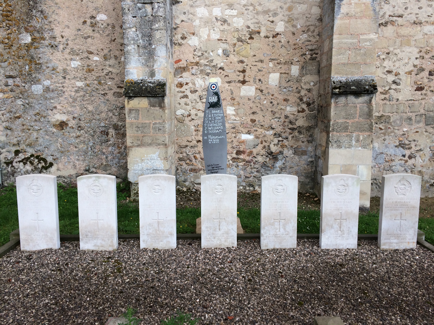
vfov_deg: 48.2
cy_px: 162
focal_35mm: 29
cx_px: 217
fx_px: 364
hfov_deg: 61.7
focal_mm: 4.15
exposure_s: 1/238
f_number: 2.2
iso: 32
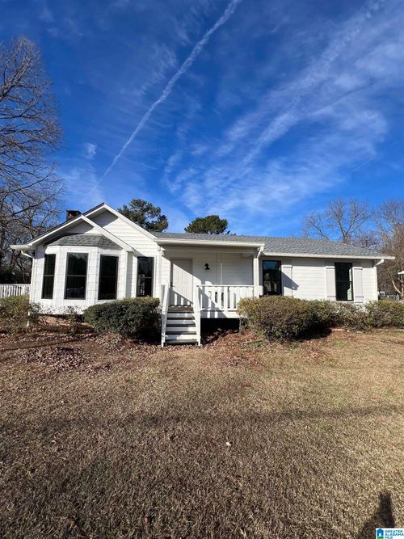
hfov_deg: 89.9
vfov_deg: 106.2
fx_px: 202
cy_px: 270
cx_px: 202
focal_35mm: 13
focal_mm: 1.57
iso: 32
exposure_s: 1/2137
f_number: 1.8
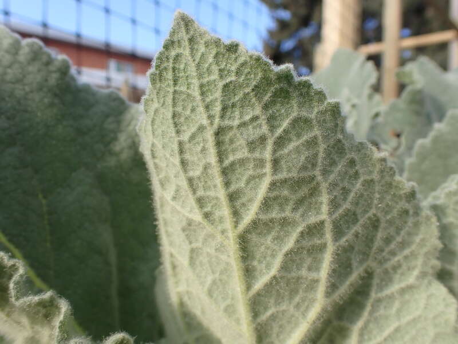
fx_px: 397
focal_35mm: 30
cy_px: 172
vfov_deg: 46.8
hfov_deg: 60.0
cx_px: 229
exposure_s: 1/320
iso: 100
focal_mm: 5.4
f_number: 3.2
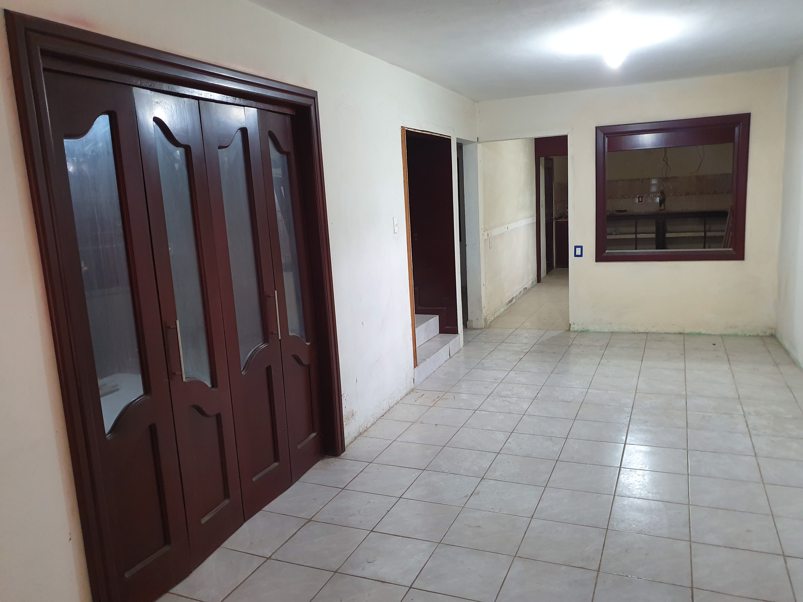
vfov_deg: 53.1
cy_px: 301
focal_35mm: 26
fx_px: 603
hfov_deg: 67.3
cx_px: 402
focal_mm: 4.32
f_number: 1.5
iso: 250
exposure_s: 1/40
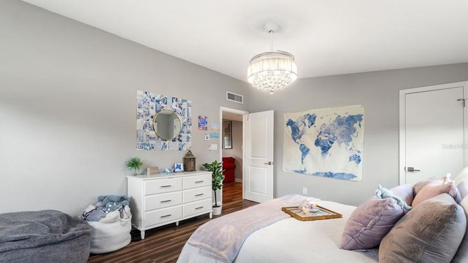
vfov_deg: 66.9
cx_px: 230
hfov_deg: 99.4
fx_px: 199
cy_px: 146
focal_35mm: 16
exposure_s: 1/2.5
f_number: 4.5
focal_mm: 10
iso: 400
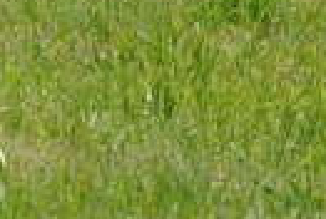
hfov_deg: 3.6
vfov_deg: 2.5
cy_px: -319
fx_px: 5083
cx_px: -490
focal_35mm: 560
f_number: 9
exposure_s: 1/320
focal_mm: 62
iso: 200
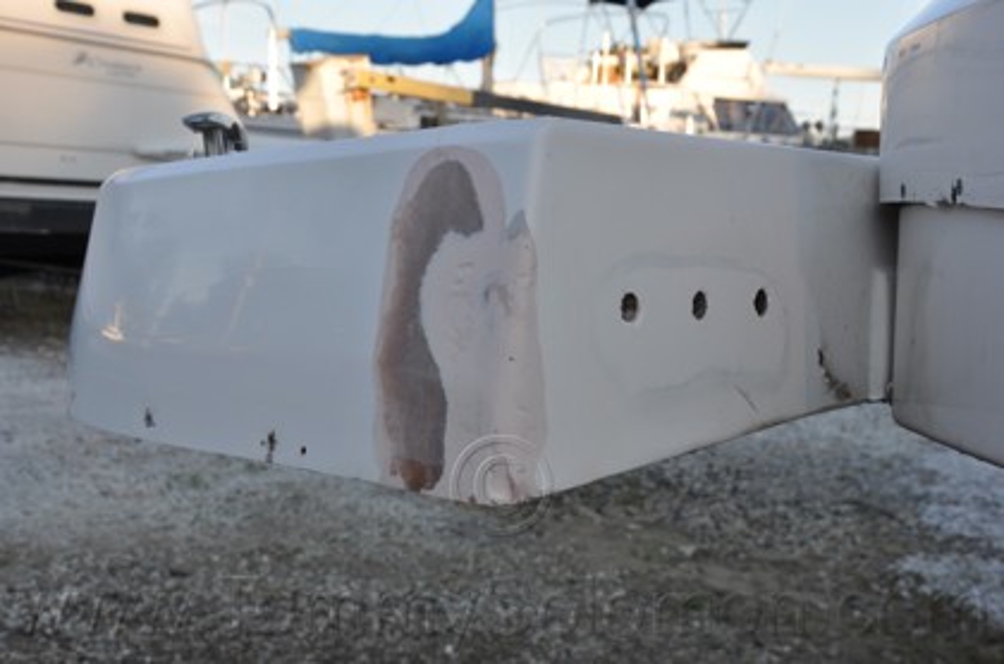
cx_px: 502
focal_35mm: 57
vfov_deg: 23.7
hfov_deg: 35.1
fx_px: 1586
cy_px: 332
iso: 200
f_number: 10
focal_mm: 38
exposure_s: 1/100
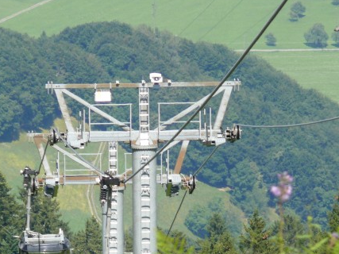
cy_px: 221
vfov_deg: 1.9
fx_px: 7705
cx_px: 161
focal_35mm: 787
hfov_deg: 2.5
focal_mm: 88.8
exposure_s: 1/320
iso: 100
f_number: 5.6
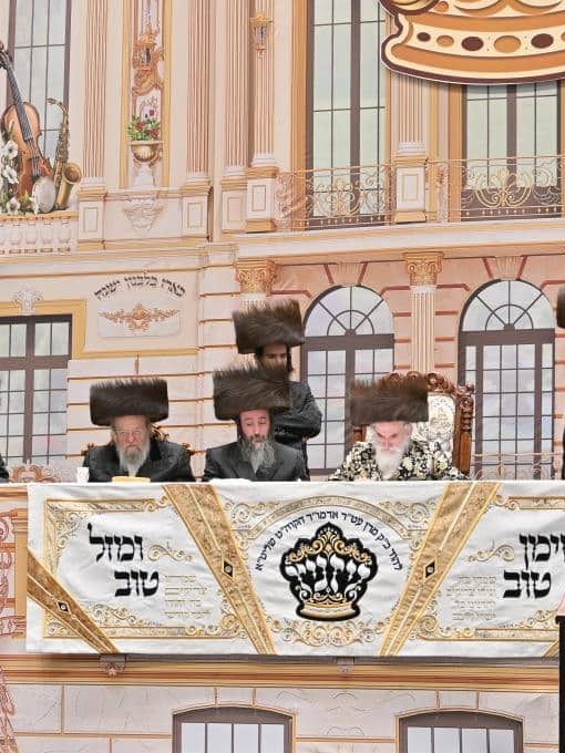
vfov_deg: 13.0
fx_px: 3308
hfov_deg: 9.7
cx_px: 425
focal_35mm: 152
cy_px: 376
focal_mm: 70
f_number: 2.8
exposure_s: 1/250
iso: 200
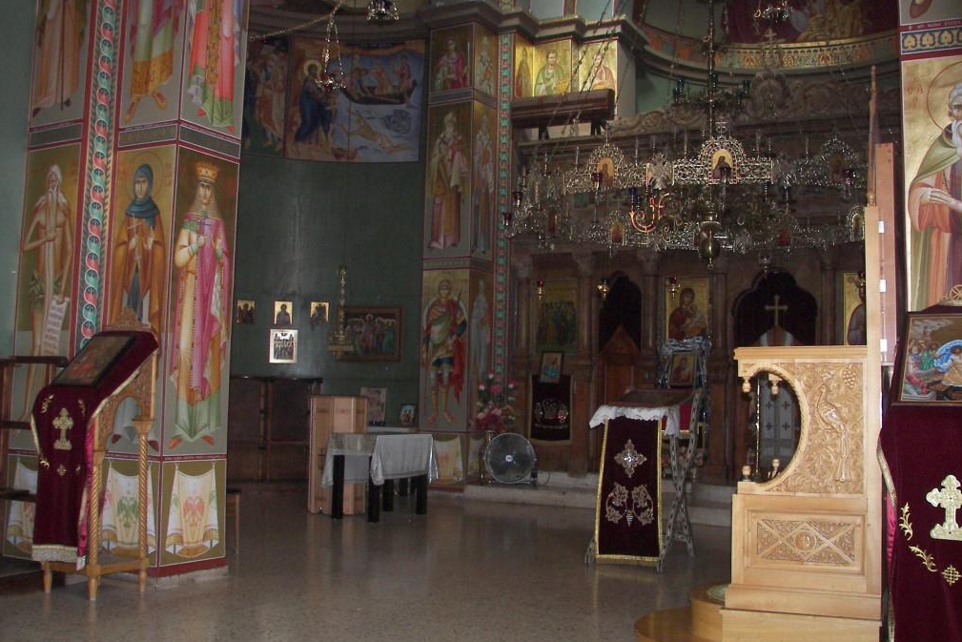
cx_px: 485
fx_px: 1016
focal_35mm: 38
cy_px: 286
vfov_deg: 35.0
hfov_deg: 50.7
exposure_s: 1/30
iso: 160
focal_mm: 6
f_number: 2.8
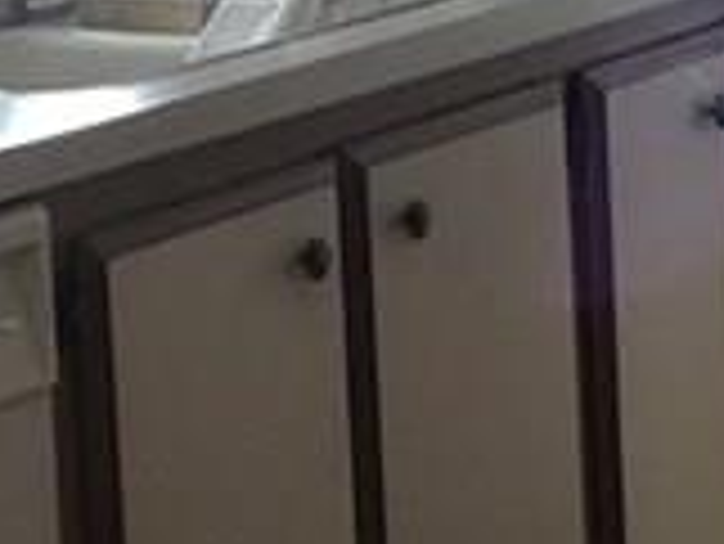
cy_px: -85
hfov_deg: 10.0
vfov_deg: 7.5
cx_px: 351
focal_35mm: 197
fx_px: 4123
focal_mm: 3.3
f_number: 2.4
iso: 100
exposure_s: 1/30
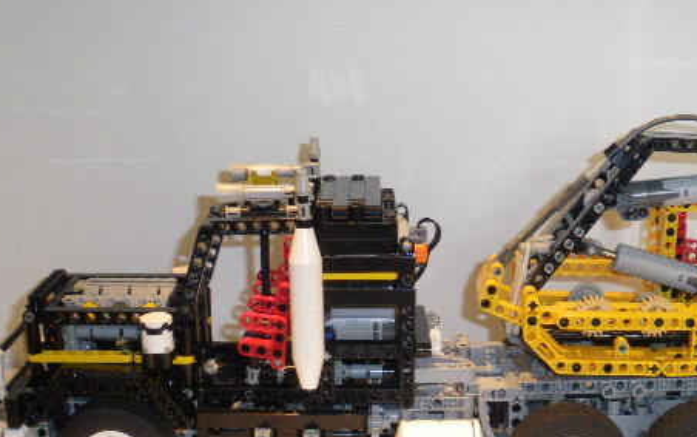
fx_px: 1026
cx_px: 419
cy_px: 304
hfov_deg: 37.4
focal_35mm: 54
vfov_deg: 23.9
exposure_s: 1/50
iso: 320
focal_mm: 6.3
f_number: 3.5
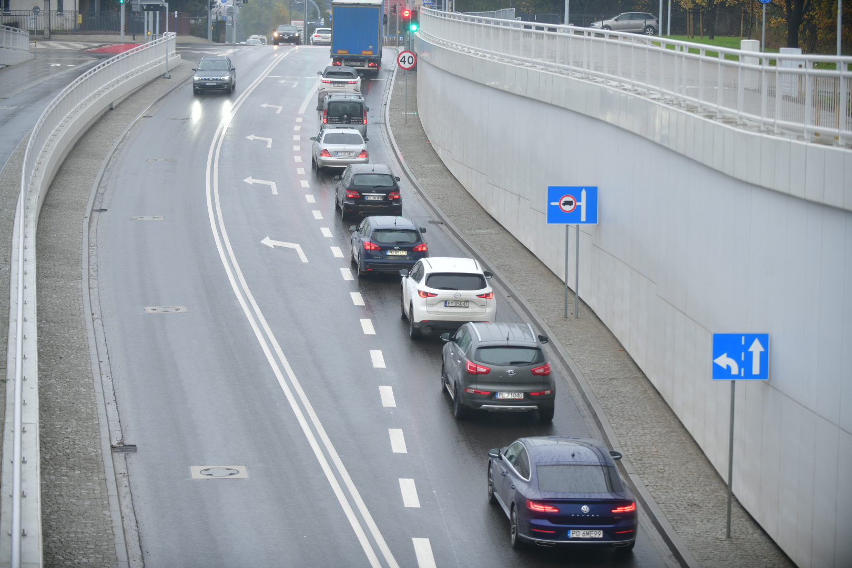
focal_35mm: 105
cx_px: 426
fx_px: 2485
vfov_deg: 13.0
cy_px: 284
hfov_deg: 19.5
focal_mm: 105
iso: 140
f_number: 2.8
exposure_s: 1/250
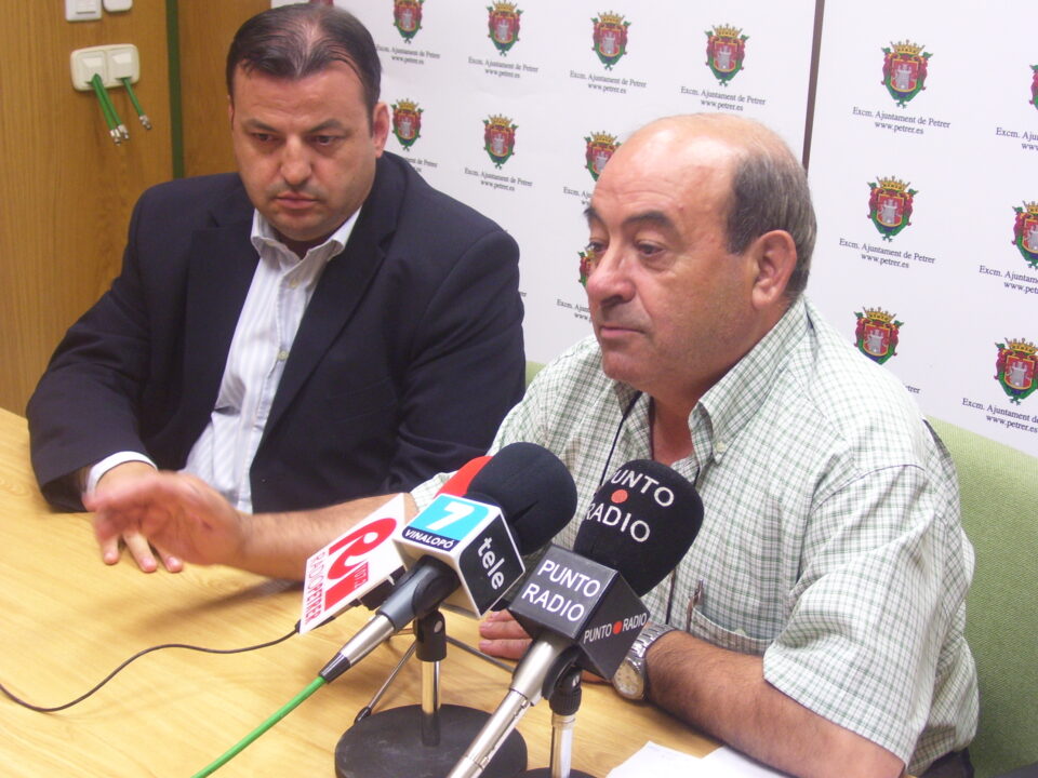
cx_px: 519
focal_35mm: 57
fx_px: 1709
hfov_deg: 33.8
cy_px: 389
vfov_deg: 25.7
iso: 160
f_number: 3.4
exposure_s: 1/20
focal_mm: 9.4
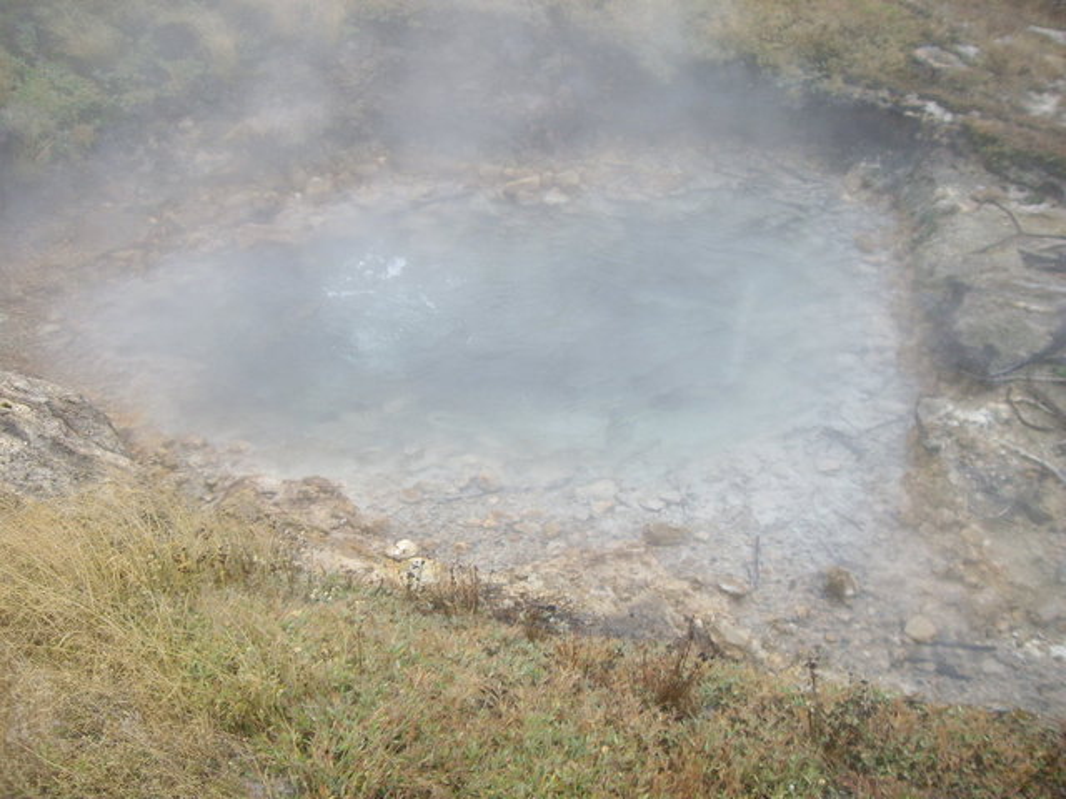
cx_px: 533
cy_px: 400
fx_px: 1170
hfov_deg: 49.0
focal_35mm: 38
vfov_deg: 37.7
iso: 100
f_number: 2.7
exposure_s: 1/160
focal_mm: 6.2
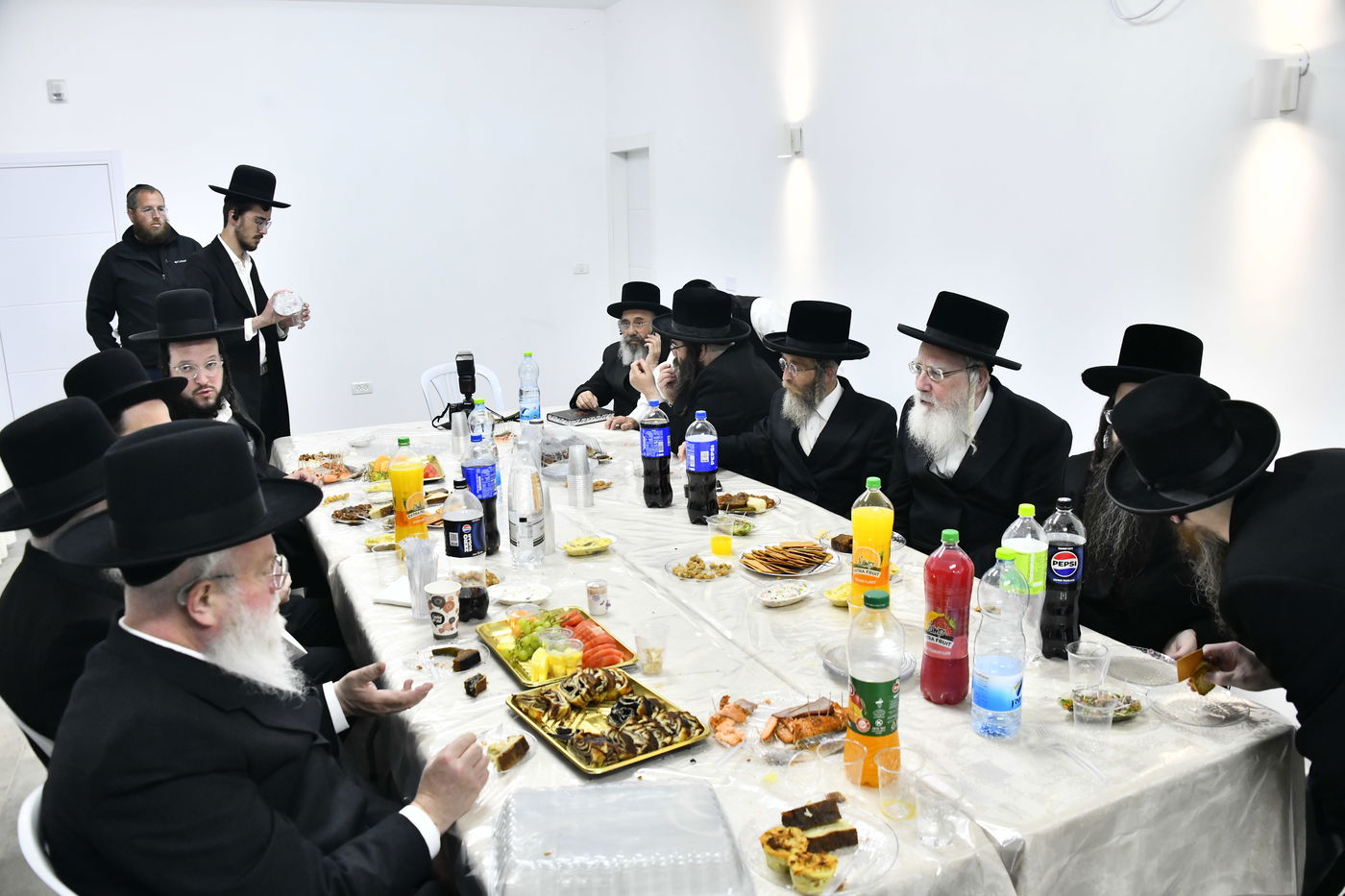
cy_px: 448
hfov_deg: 65.5
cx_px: 672
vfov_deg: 46.4
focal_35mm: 28
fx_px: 1046
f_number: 5.6
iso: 1600
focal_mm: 28
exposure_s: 1/200
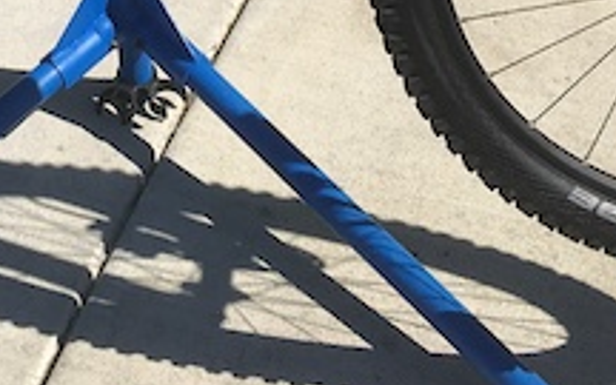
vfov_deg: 10.4
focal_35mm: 114
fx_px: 1914
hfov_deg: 18.0
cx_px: 66
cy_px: -436
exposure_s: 1/2024
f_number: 2.2
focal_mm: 4.15
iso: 25
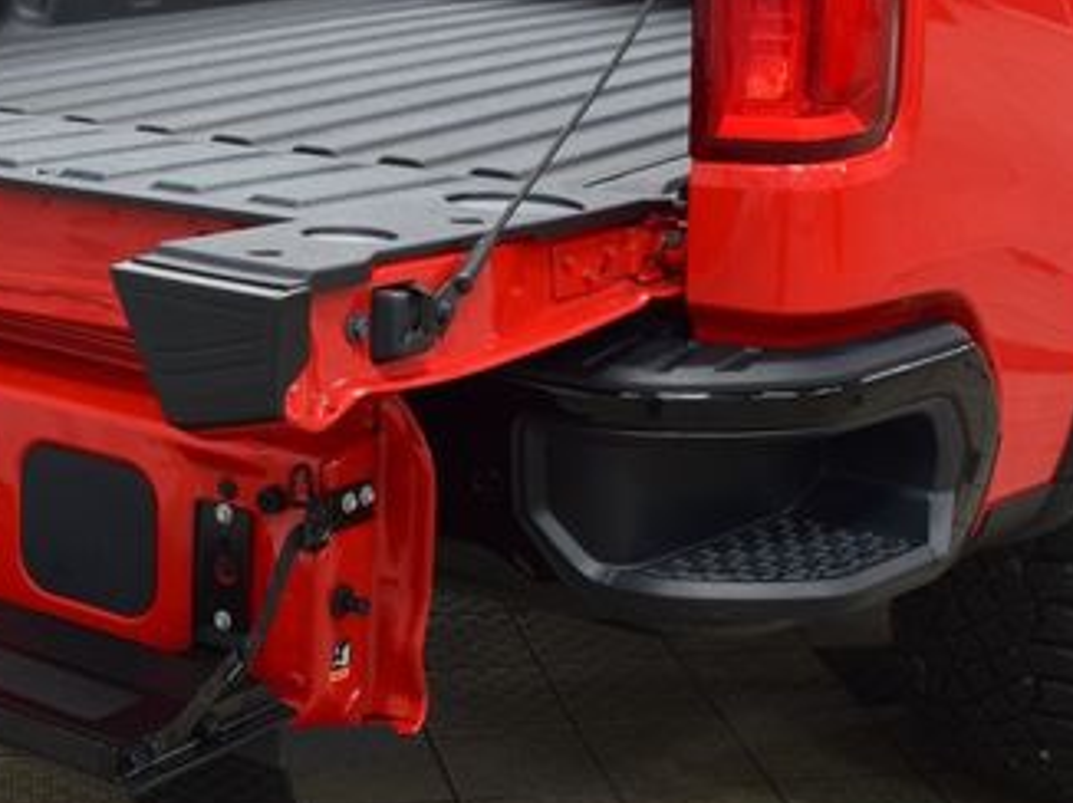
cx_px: 214
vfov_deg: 21.5
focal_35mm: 68
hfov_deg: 28.0
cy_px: 239
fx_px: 2106
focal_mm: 24
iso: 800
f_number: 6.3
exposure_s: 1/15
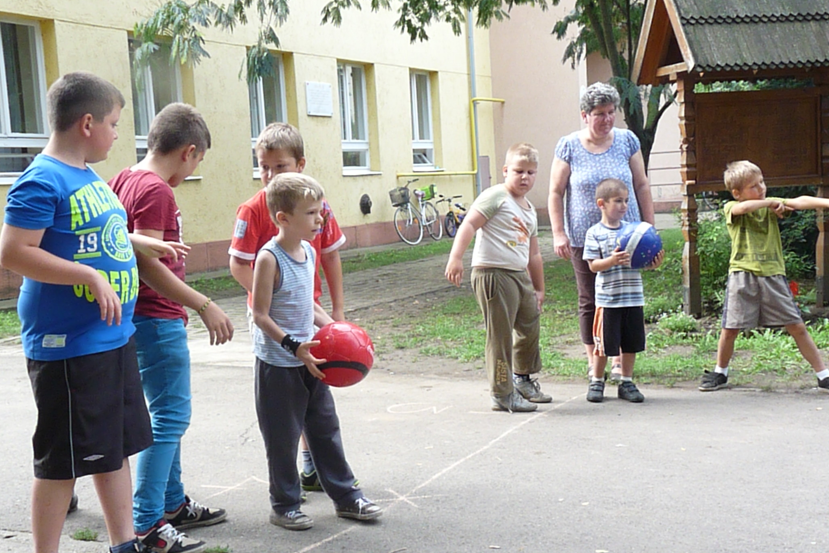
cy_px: 310
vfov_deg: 27.0
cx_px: 414
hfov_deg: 39.6
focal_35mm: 50
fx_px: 1151
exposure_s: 1/320
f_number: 5.6
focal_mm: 8.5
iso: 800
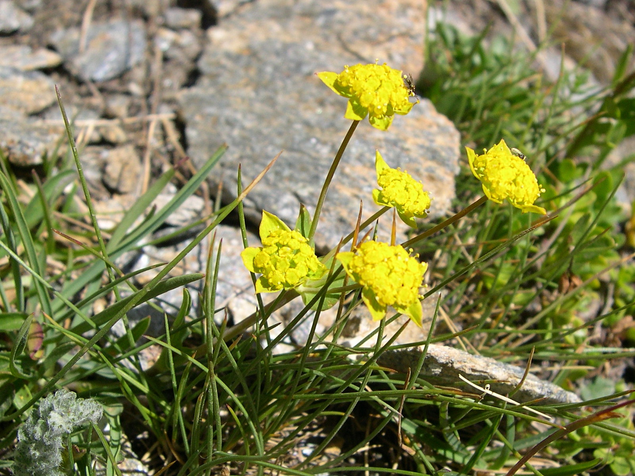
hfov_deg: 49.0
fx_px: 697
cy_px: 238
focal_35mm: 38
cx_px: 318
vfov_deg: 37.7
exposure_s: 1/185
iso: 100
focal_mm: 8
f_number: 7.6
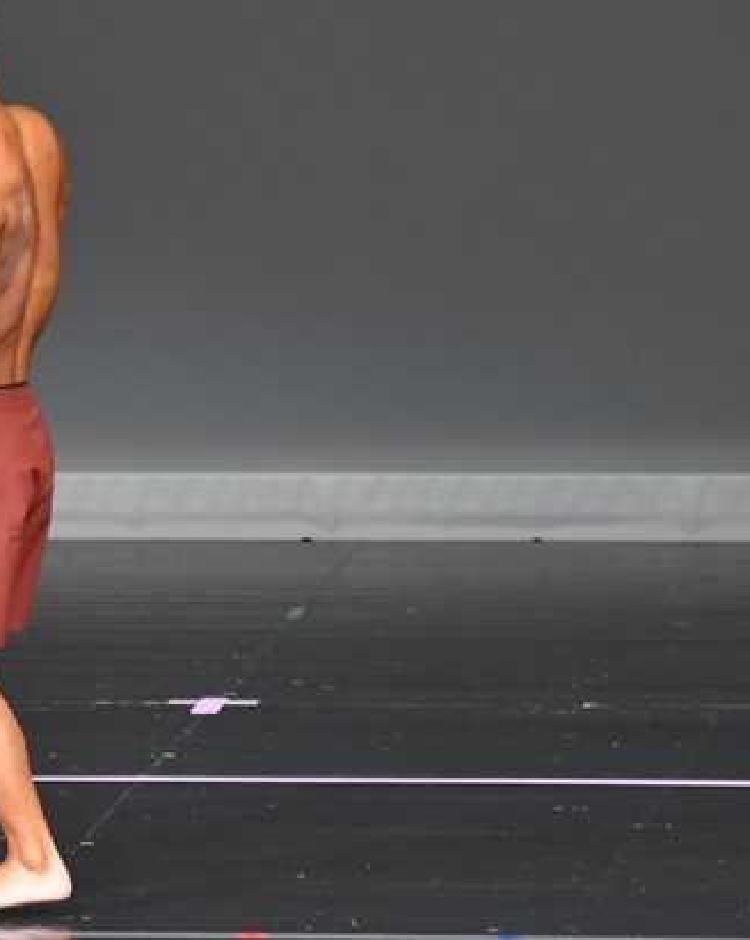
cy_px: 462
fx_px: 16978
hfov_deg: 2.5
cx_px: 141
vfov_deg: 3.2
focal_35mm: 611
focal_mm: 230
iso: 5000
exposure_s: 1/400
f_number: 5.6
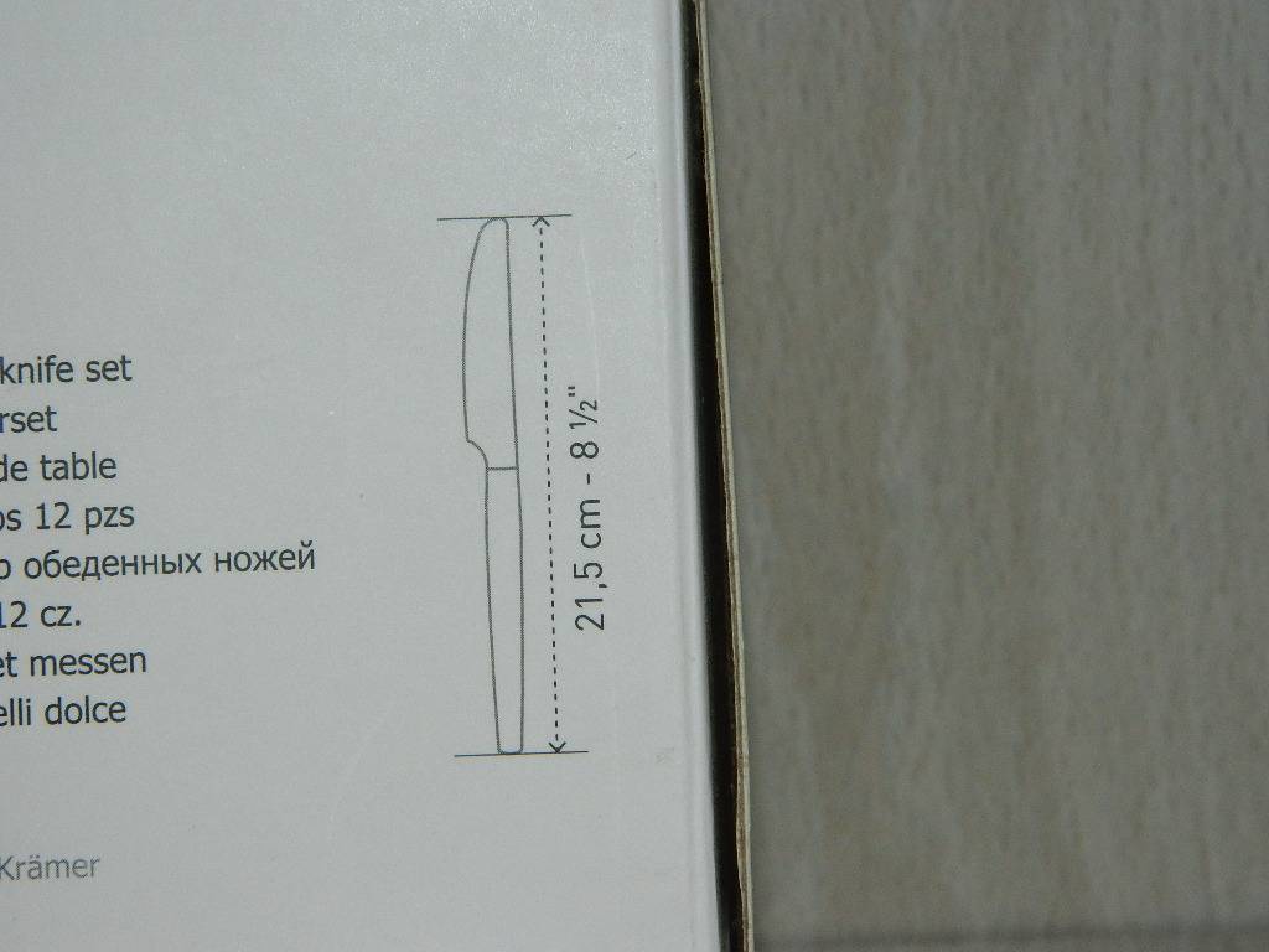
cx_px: 634
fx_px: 5499
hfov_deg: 13.2
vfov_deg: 9.9
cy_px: 476
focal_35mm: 150
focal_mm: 27
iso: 200
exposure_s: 1/60
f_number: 4.9
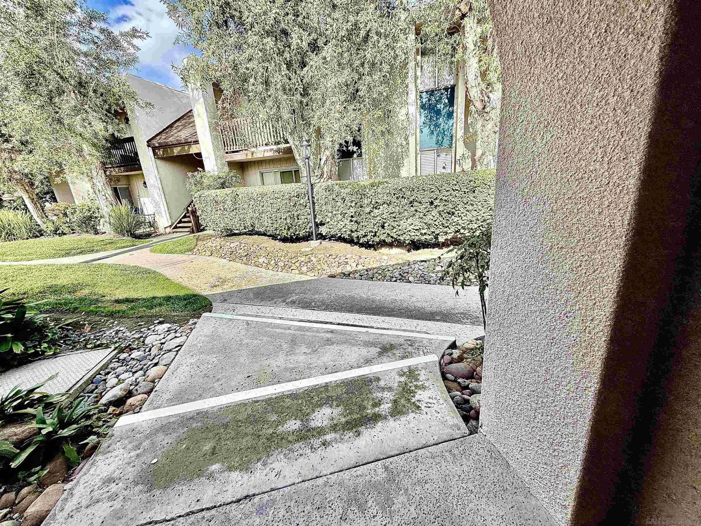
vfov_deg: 85.7
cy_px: 263
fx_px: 284
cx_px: 350
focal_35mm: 14
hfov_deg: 102.1
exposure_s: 1/502
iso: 40
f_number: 2.2
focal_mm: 2.22
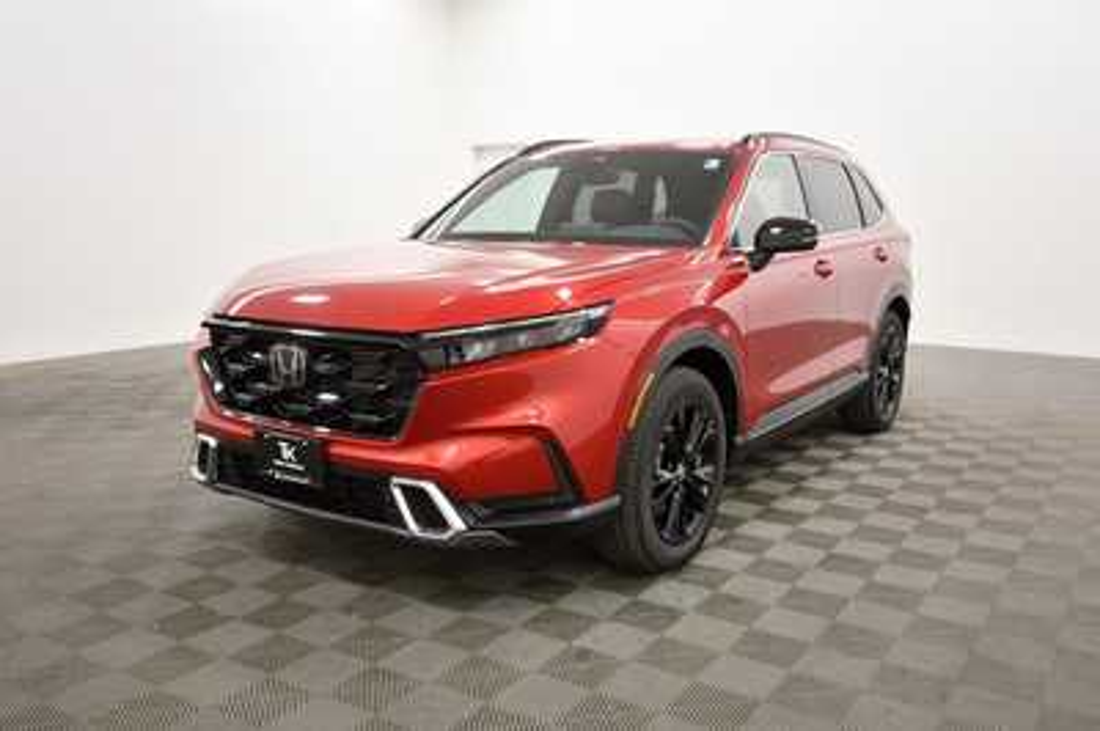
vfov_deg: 47.9
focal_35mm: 27
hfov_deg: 67.4
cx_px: 550
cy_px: 366
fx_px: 824
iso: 1250
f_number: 5.3
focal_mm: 18
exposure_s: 1/125
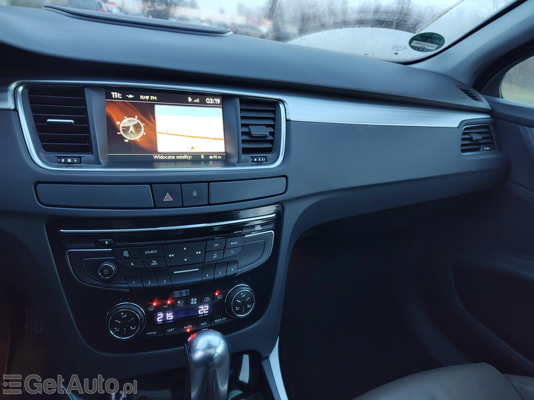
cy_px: 200
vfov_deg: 58.9
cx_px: 267
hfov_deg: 73.9
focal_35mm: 23
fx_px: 355
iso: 308
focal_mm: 5.56
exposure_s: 1/33.3
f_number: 1.8
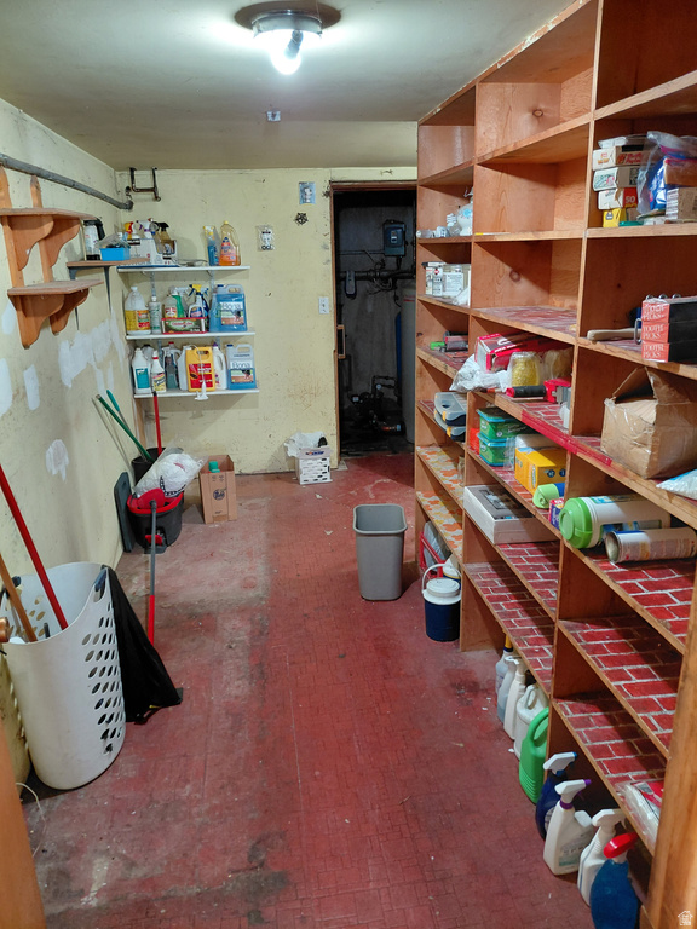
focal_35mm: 25
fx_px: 671
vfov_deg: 69.4
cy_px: 464
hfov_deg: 54.9
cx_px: 348
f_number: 1.8
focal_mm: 4.69
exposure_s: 1/30
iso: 320
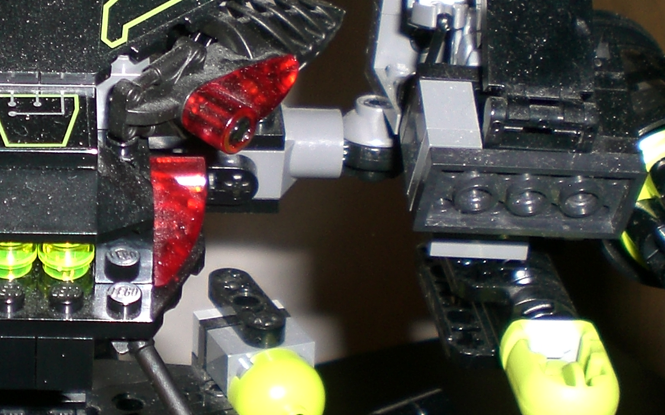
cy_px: 99
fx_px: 1831
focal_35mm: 101
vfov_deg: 12.9
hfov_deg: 20.1
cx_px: 49
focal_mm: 6.3
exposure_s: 1/60
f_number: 3.1
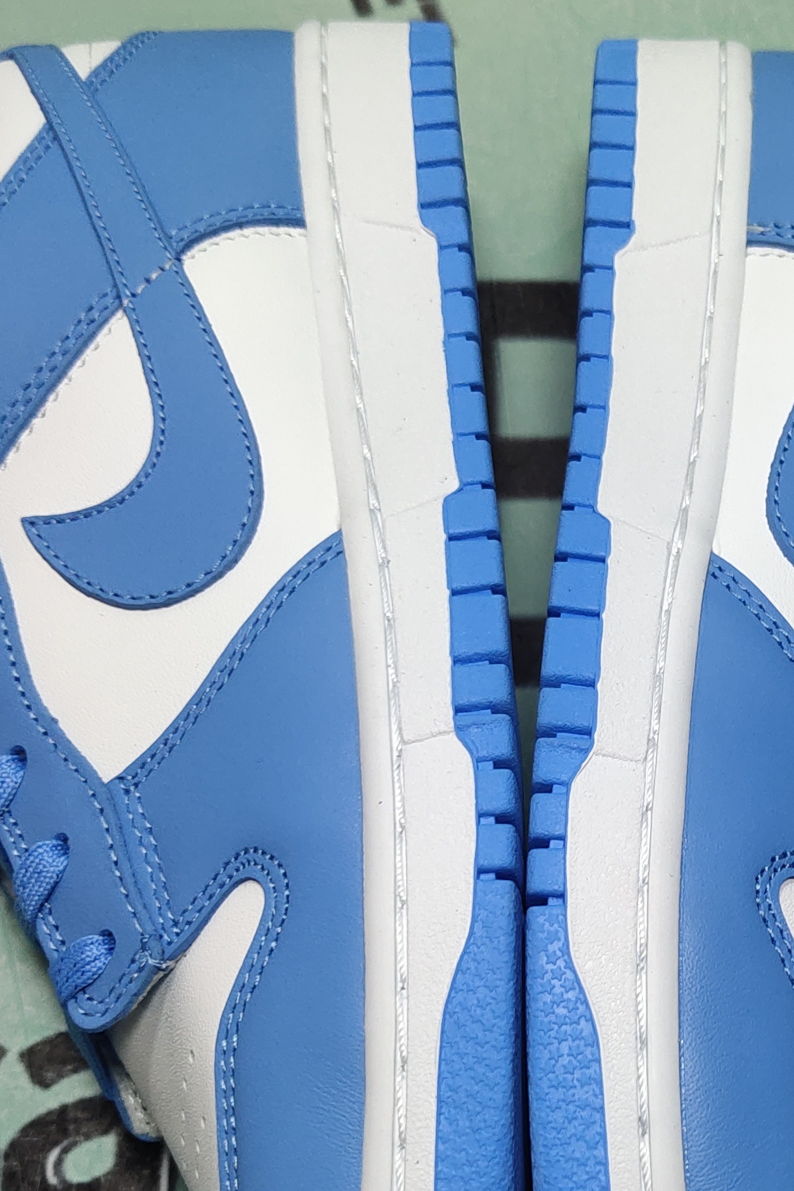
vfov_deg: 29.9
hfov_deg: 20.0
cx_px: 692
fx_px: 2216
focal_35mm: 67
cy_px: 774
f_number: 1.79
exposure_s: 1/100
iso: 63
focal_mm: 4.35
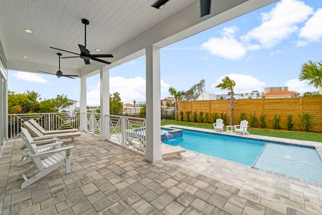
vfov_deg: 77.3
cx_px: 161
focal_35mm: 15
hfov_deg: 100.4
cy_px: 108
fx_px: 134
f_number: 9
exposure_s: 1/50
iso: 100
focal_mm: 10
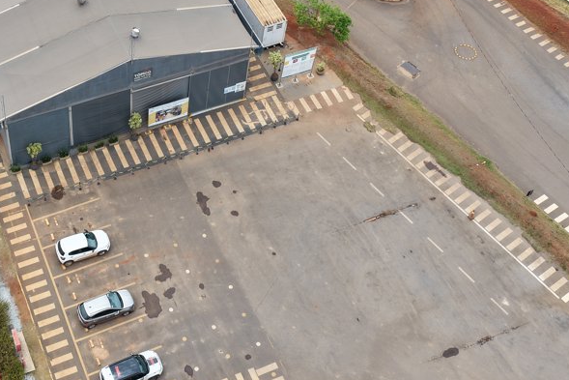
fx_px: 901
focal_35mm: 57
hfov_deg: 34.3
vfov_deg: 23.1
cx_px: 142
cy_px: 32
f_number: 2.8
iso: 100
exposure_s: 1/640
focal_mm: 14.45
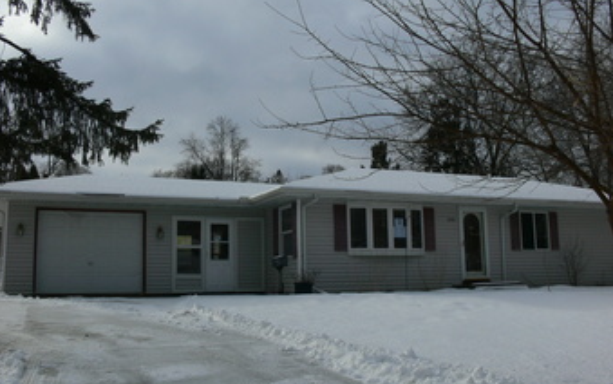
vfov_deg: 24.9
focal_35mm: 52
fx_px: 869
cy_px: 197
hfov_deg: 38.9
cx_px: 302
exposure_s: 1/320
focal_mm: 9.1
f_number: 5.6
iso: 80
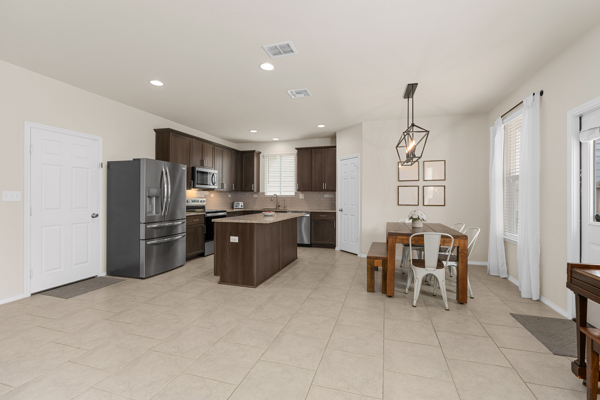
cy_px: 200
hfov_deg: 96.7
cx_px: 300
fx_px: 267
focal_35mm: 16
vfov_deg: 73.7
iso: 320
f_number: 7.1
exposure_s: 1/60
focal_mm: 16
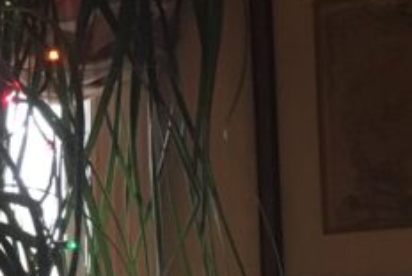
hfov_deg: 14.3
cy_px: 329
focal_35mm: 133
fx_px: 1523
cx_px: -226
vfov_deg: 10.2
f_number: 2.2
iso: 200
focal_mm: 4.15
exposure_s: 1/17
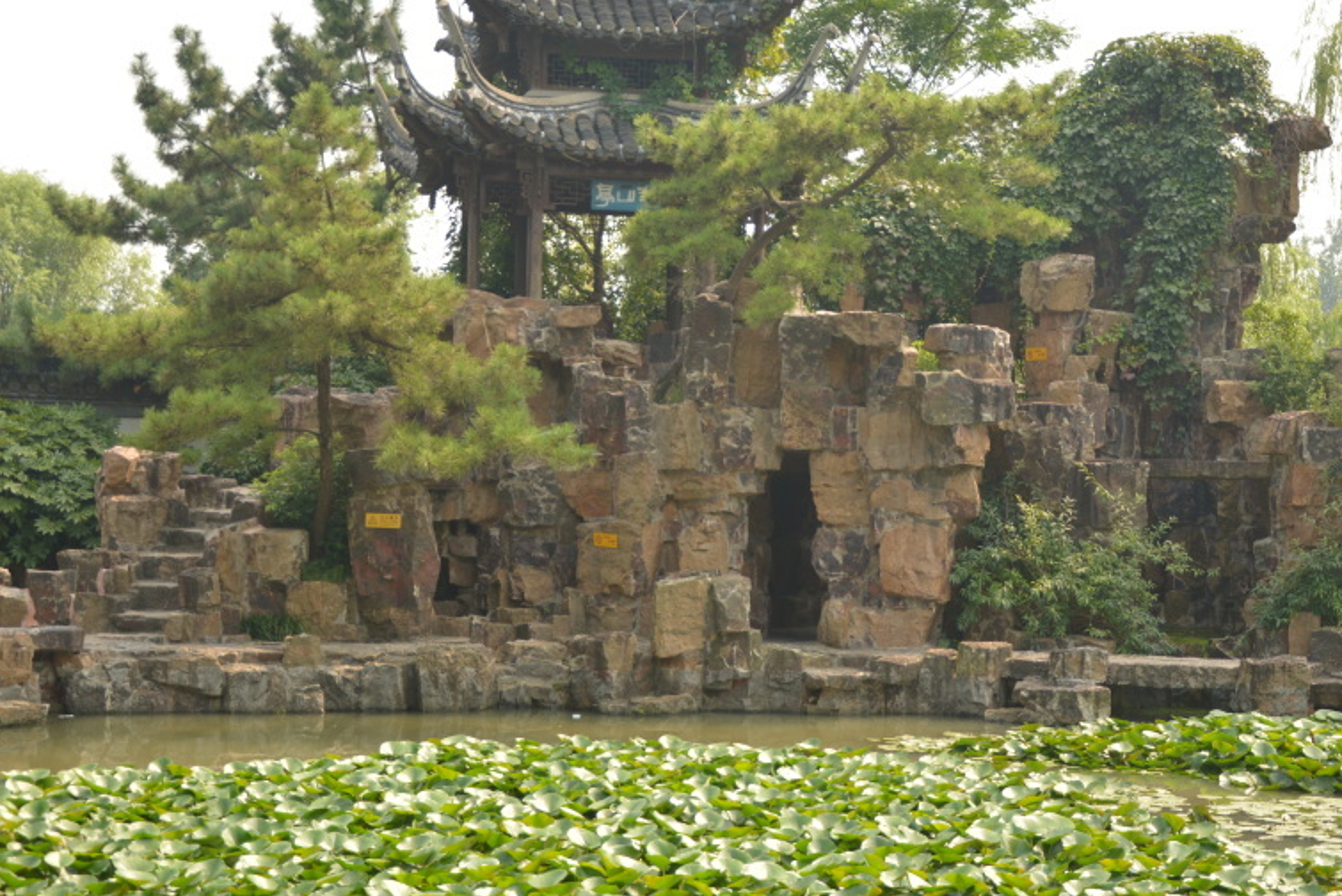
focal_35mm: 61
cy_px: 477
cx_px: 743
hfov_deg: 32.8
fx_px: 2275
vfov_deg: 22.3
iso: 100
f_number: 4.2
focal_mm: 30
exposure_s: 1/250
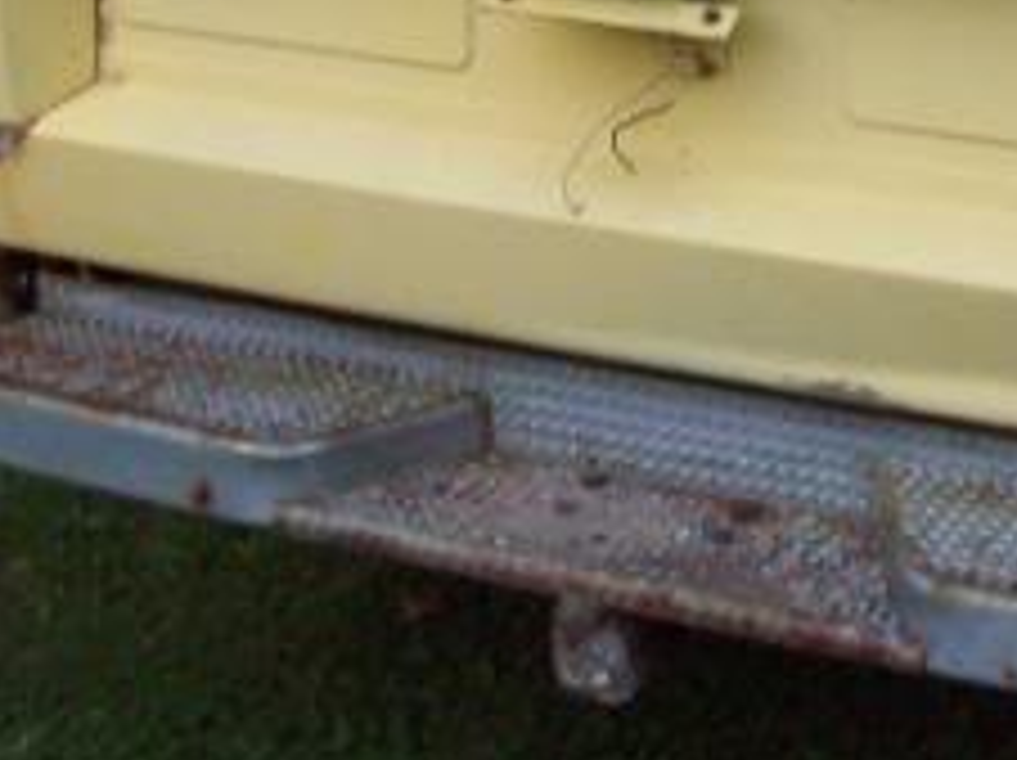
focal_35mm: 102
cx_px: 855
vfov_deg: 13.9
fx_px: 2994
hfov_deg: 19.0
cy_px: -220
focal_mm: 6
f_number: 2.7
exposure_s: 1/82
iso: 200
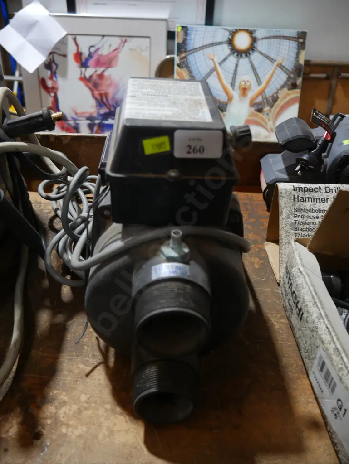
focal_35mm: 30
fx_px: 403
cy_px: 232
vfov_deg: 59.9
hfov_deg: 46.8
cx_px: 174
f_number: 3.6
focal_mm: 15
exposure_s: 1/60
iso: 250
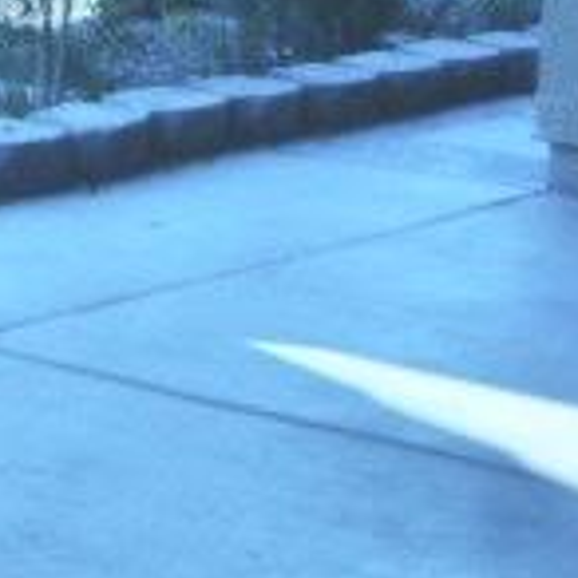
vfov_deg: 12.6
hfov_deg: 12.2
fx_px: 2569
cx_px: -293
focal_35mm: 136
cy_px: -48
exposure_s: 1/250
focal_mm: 6.3
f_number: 3.5
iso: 80
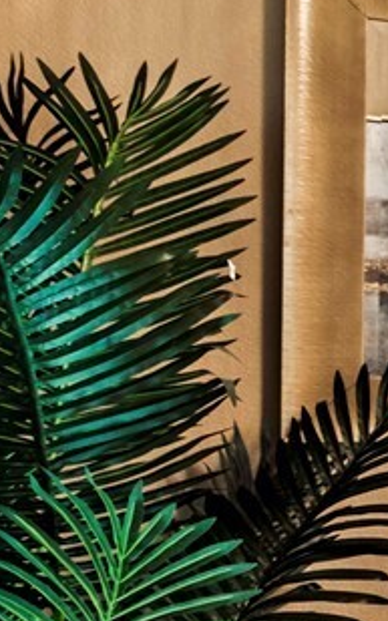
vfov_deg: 24.6
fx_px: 1422
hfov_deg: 8.5
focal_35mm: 84
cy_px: 365
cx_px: 1505
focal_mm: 10
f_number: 8
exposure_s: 3
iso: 320
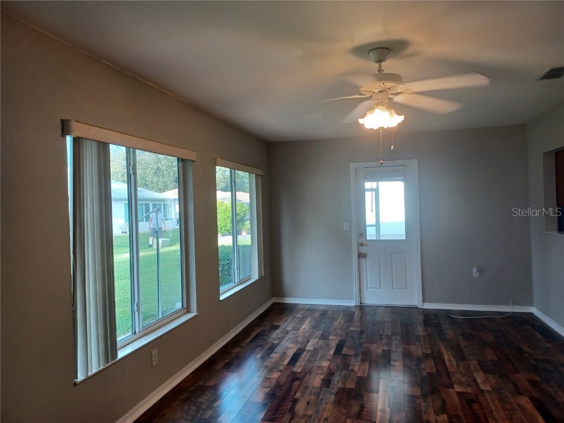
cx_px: 282
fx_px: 407
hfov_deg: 69.4
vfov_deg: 54.9
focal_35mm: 25
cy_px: 212
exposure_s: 1/60
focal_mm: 4.6
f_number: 1.8
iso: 250
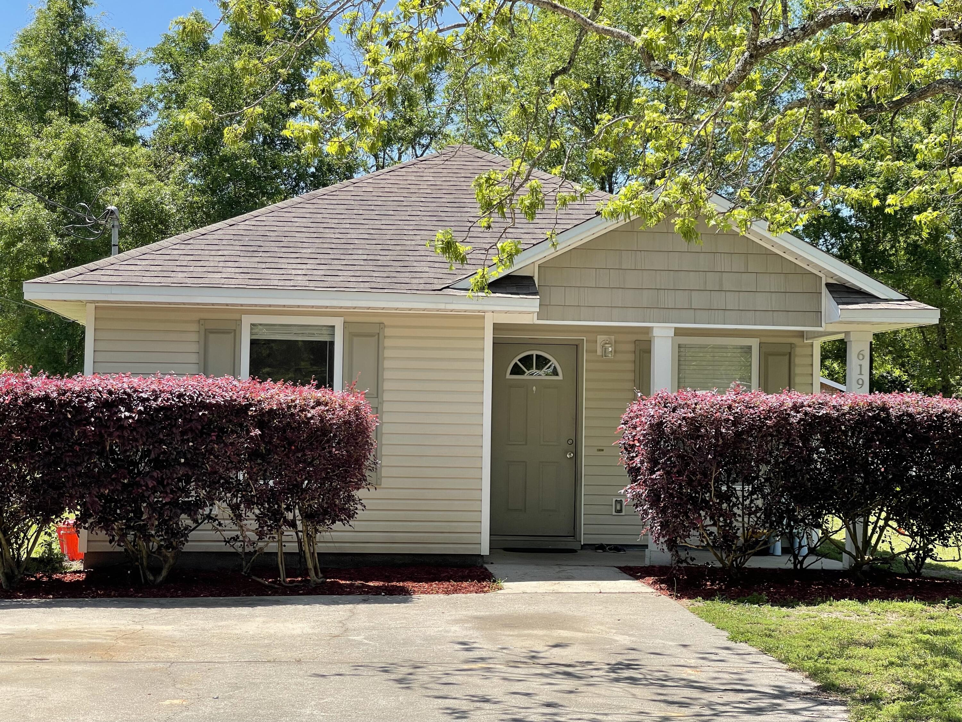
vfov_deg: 22.9
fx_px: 1779
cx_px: 481
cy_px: 361
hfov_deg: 30.3
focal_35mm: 64
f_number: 2.2
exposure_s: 1/499
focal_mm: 7.5
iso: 20
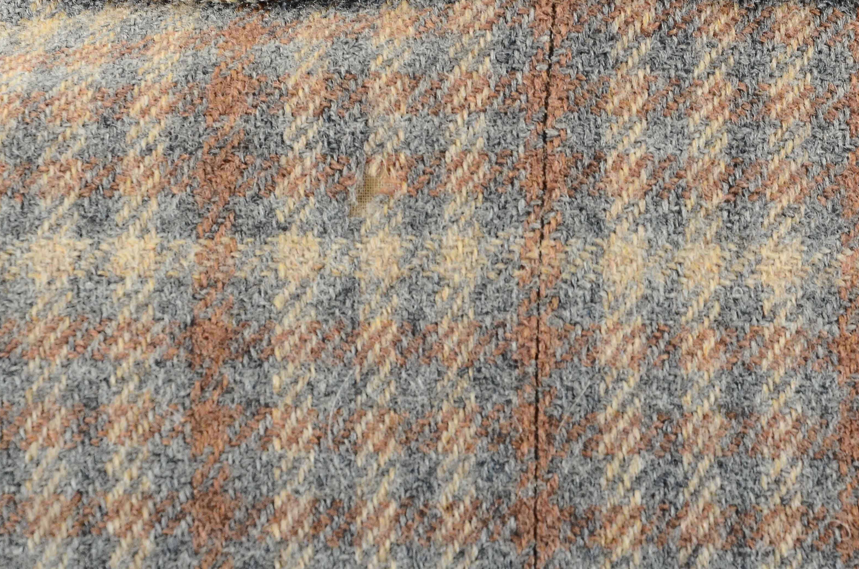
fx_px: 5901
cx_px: 559
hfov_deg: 8.3
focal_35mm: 248
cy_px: 144
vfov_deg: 5.5
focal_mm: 105
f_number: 11
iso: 400
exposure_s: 1/80
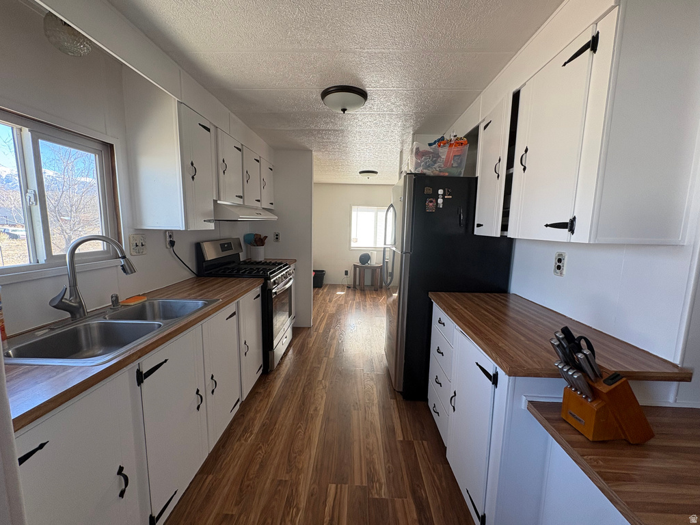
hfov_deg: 102.1
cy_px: 262
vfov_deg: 85.7
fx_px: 283
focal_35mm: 14
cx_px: 350
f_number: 2.2
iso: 125
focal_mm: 2.22
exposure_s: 1/99
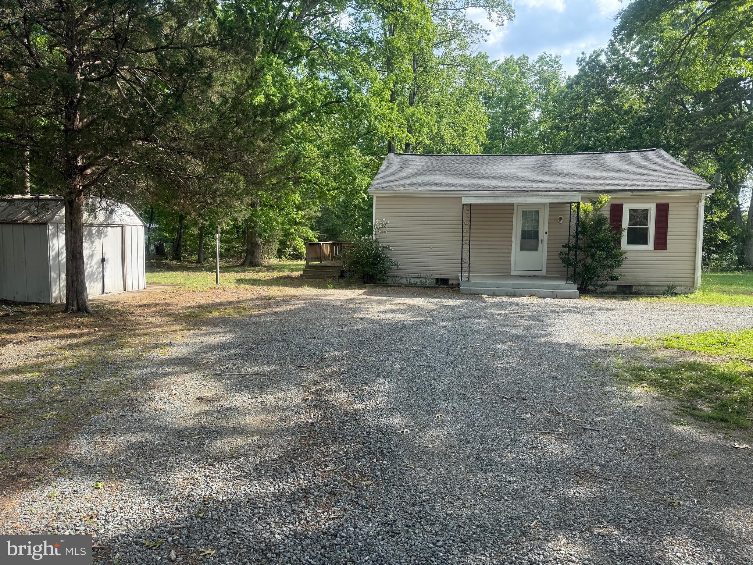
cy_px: 282
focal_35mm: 24
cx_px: 376
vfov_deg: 56.8
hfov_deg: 71.6
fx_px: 522
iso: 80
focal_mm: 6.76
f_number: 1.78
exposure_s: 1/1075
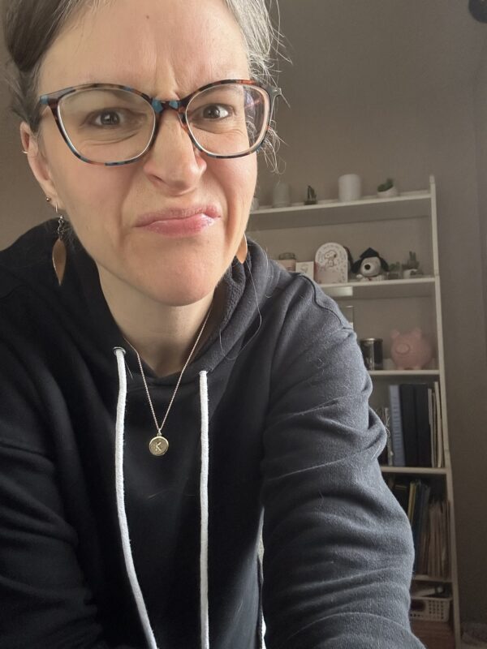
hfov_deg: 46.8
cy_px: 324
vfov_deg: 60.0
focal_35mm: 30
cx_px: 244
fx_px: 563
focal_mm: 2.69
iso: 320
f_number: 1.9
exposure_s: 1/40
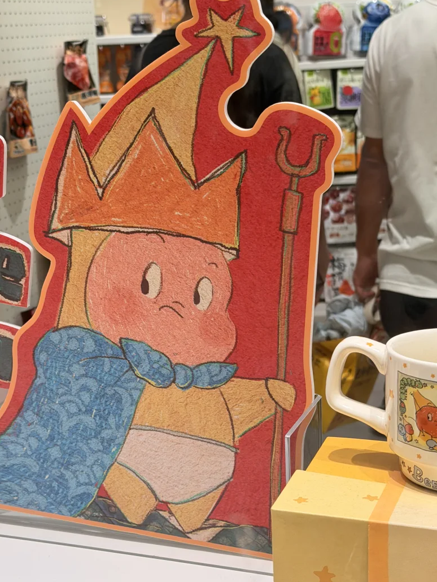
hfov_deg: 21.9
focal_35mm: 67
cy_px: 299
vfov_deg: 29.0
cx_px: 164
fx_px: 1128
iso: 64
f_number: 1.78
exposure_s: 1/326
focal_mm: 6.76
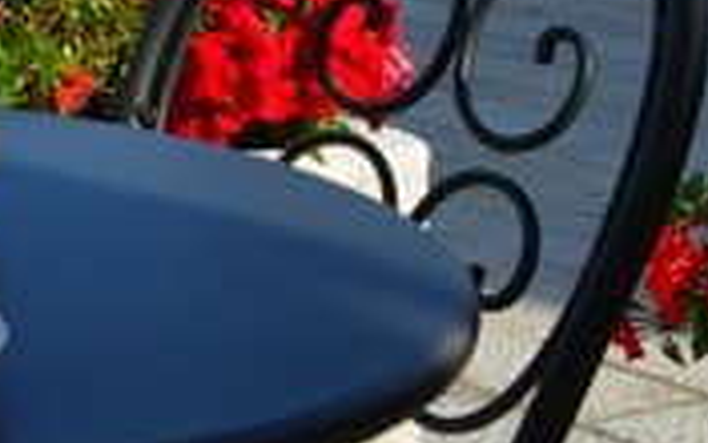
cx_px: -394
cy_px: -379
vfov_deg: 10.5
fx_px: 2258
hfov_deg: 16.1
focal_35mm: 117
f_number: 11
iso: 100
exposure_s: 1/160
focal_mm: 18
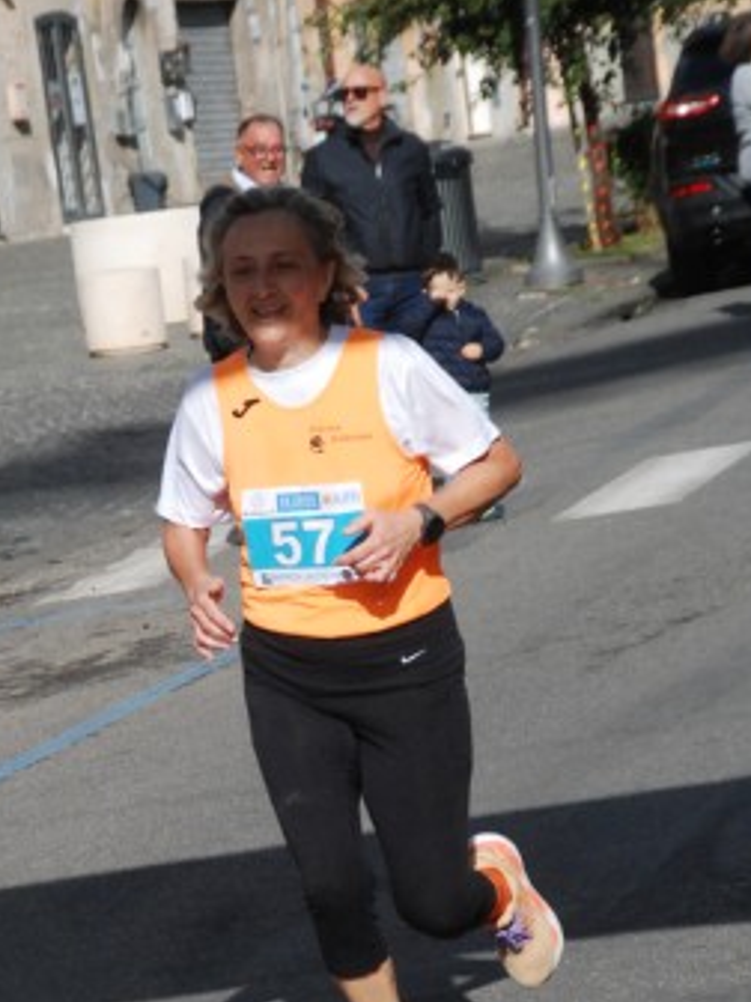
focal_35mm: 194
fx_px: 5608
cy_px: 710
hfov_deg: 7.7
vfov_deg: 10.2
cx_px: 282
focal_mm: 75
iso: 1000
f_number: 8
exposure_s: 1/2000
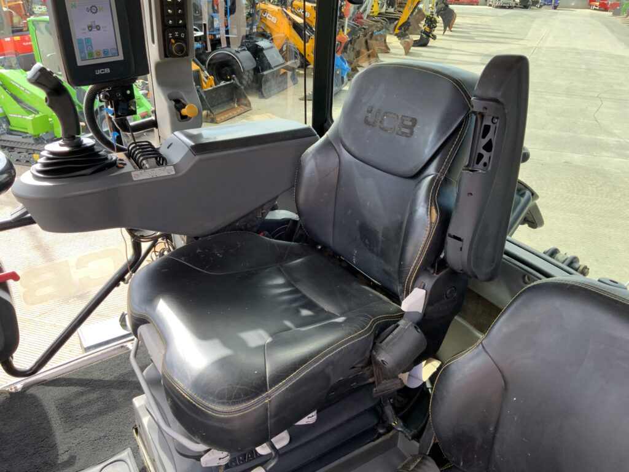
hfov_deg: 61.7
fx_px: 527
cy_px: 236
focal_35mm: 29
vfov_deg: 48.2
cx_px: 314
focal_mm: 3
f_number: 1.8
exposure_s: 1/122
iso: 25
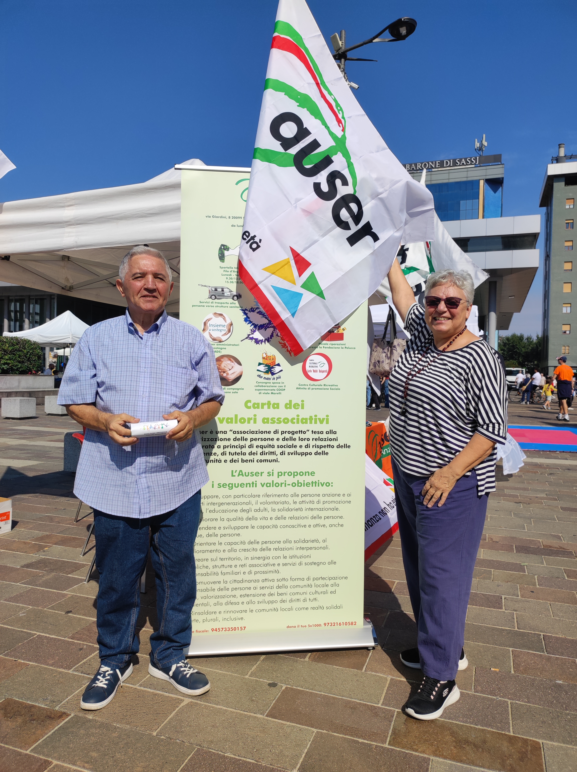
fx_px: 556
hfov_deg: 54.8
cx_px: 288
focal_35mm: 25
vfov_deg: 69.4
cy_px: 386
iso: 50
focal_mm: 4.7
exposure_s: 1/1282
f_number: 1.79
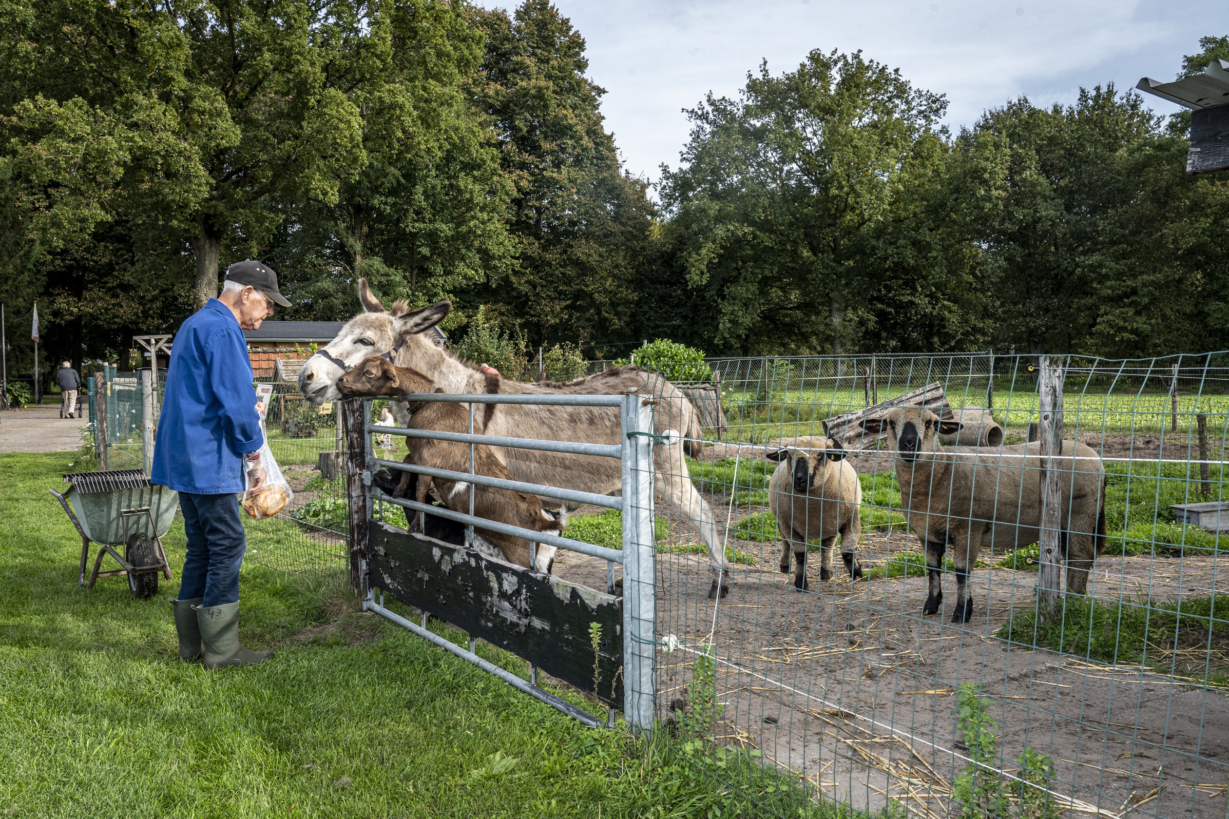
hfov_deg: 58.7
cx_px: 614
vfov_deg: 41.1
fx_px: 1092
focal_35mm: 32
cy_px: 410
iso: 640
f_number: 13
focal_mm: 32
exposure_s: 1/250
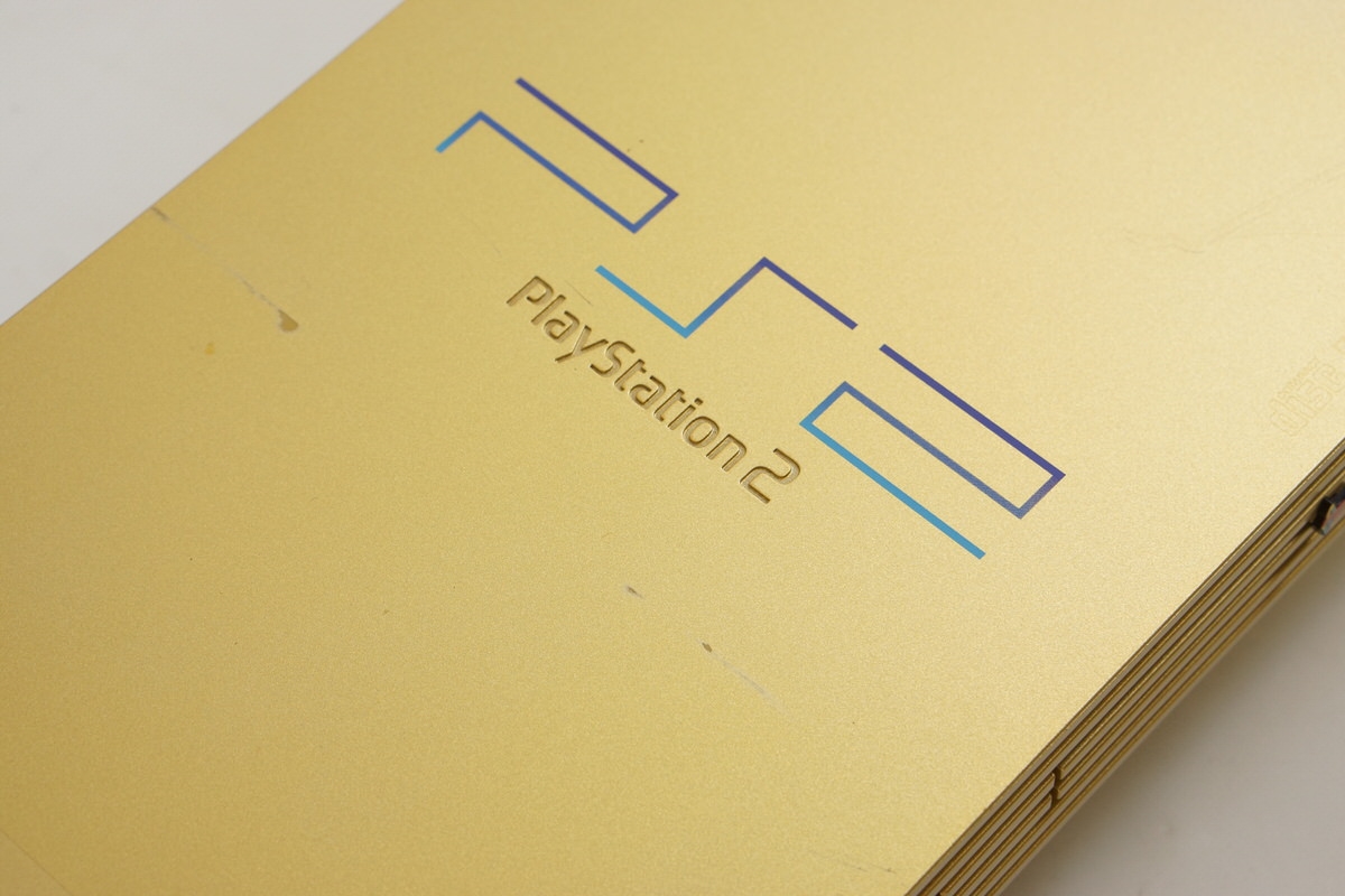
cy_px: 448
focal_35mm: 75
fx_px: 2802
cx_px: 672
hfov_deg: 27.0
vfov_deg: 18.2
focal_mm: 50
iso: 640
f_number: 6.3
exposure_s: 1/80
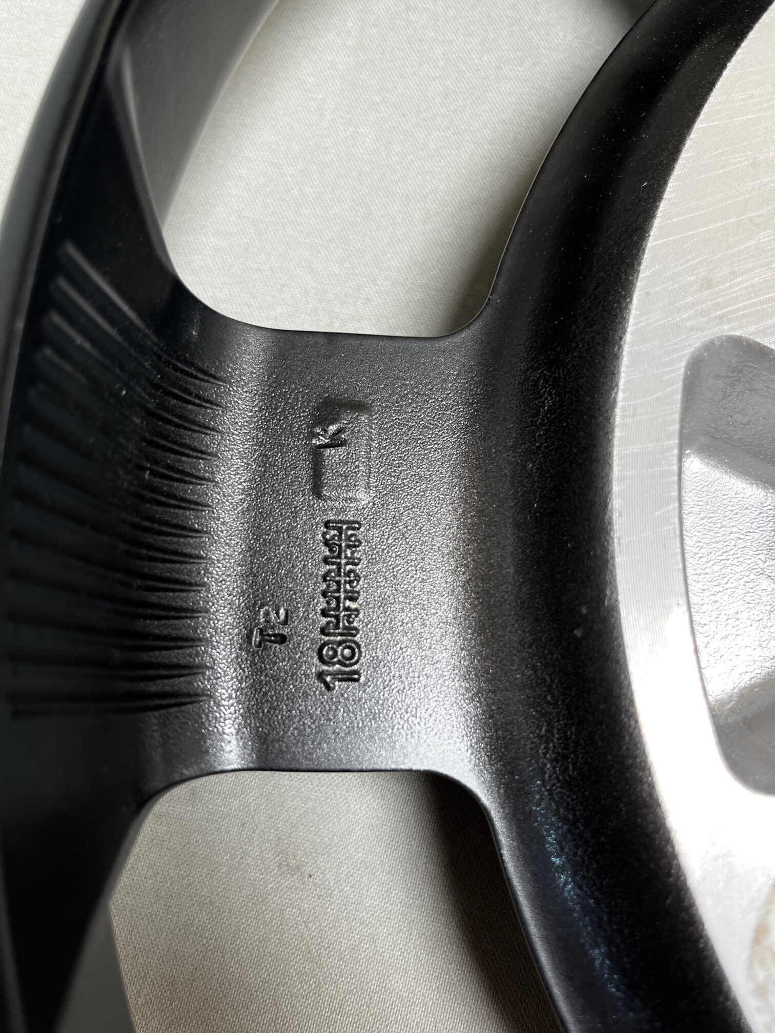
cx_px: 388
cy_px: 516
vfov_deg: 67.3
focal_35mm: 26
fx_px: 776
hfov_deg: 53.1
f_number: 1.6
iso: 80
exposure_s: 1/100
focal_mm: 5.1
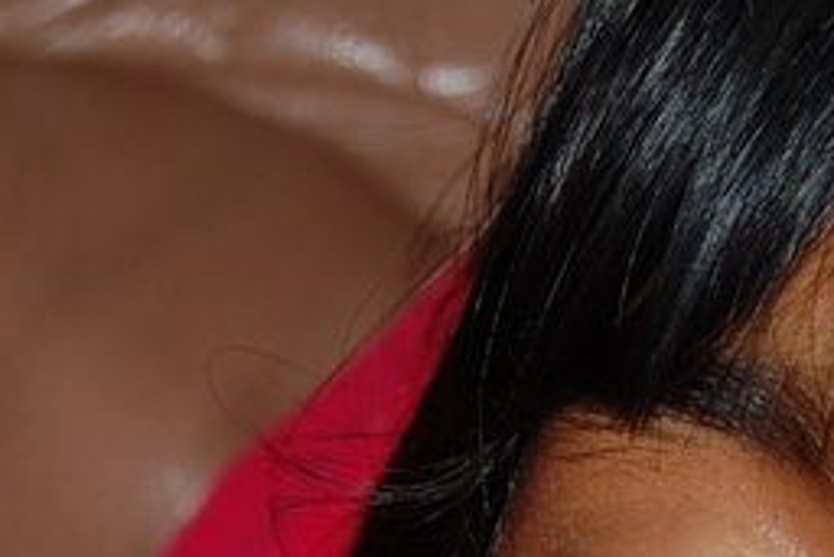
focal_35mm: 288
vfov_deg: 4.7
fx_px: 6675
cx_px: 854
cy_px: 813
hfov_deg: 7.1
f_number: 5.6
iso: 200
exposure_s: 1/125
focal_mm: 48
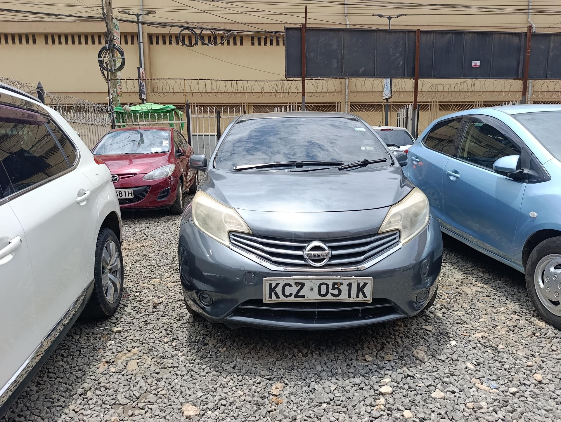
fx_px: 373
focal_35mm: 23
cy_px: 211
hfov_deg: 73.8
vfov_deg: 59.0
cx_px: 280
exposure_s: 1/442
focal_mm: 6.11
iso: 50
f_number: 1.65
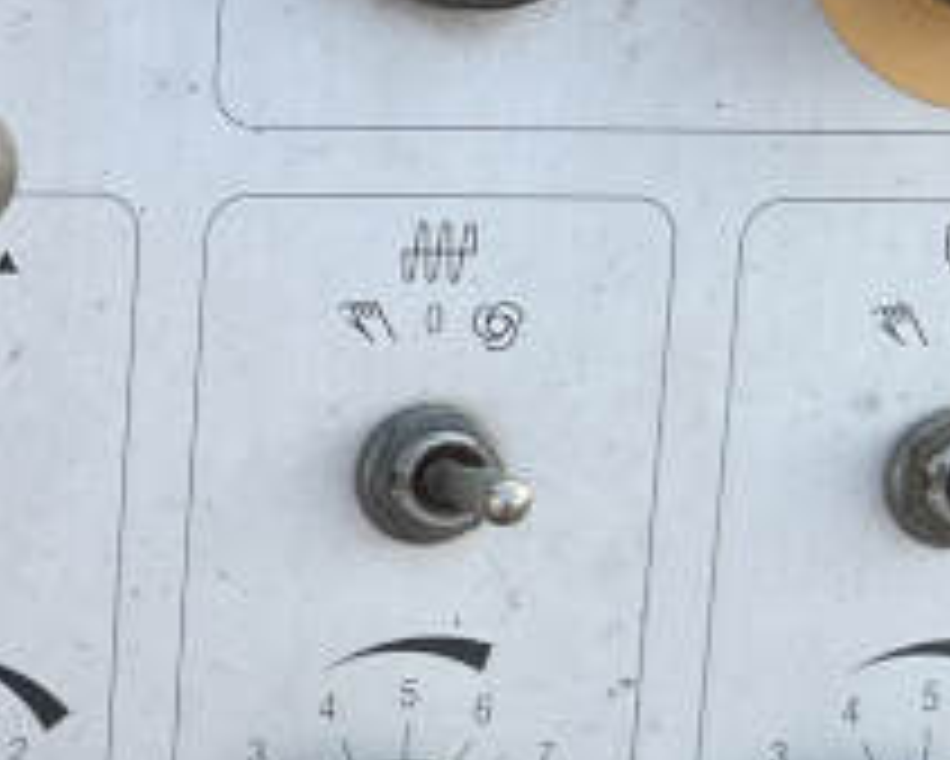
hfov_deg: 13.9
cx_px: -851
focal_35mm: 120
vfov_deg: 12.8
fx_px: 3376
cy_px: 490
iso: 50
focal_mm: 5.7
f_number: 1.5
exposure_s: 1/873
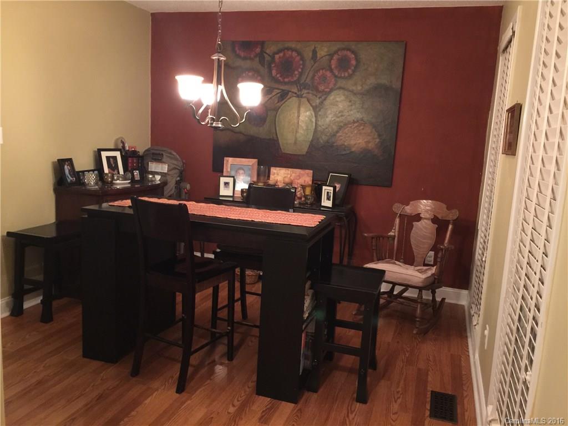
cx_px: 284
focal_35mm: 29
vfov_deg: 48.2
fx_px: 476
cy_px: 213
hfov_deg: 61.7
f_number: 2.2
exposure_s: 1/4
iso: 100
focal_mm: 4.15
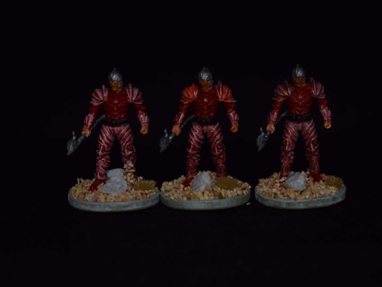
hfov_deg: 28.2
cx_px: 203
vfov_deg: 21.3
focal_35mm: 69
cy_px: 143
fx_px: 762
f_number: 5
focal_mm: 42
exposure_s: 1/30
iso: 100
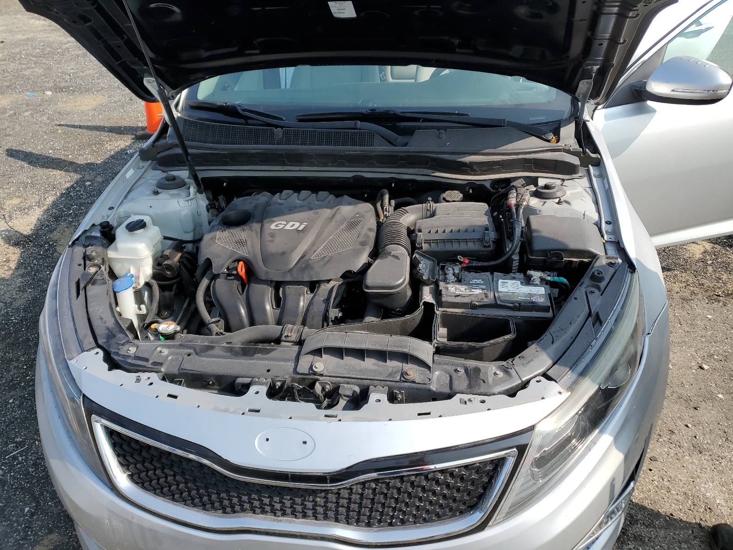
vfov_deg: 53.1
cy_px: 275
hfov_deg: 67.3
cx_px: 366
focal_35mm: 26
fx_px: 551
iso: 50
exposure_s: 1/2000
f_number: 1.5
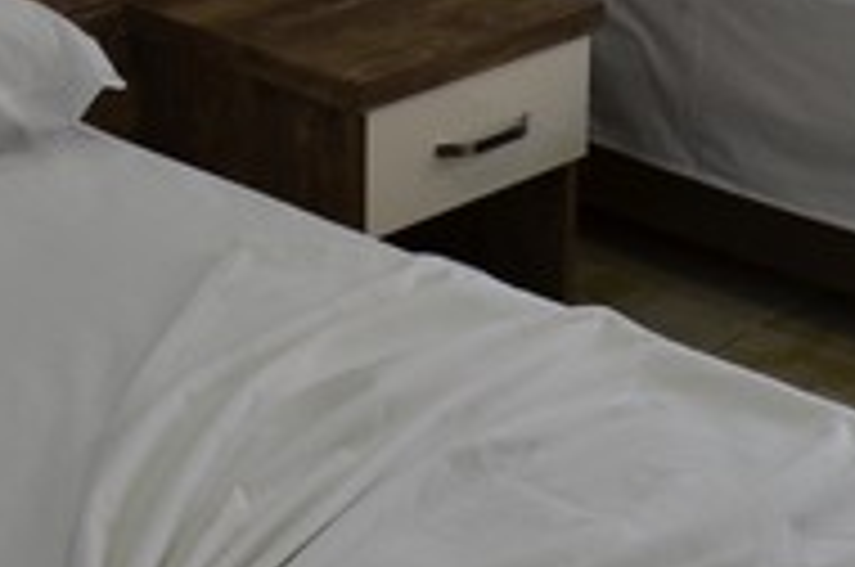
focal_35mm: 101
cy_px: -410
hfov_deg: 20.2
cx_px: 572
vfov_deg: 12.5
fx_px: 2395
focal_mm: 18
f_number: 9.5
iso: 400
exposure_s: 1/45
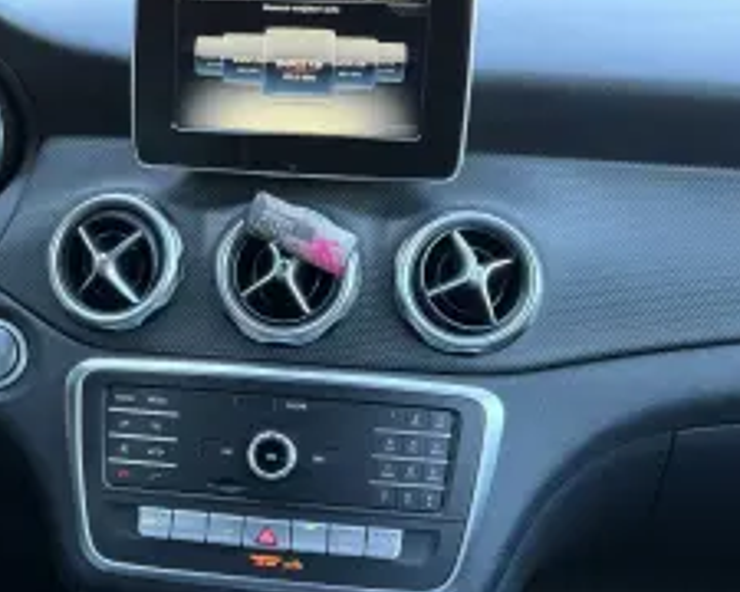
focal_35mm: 75
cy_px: 342
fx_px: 1643
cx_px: 155
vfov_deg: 20.4
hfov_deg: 25.0
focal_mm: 6.76
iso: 250
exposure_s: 1/53
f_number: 1.78
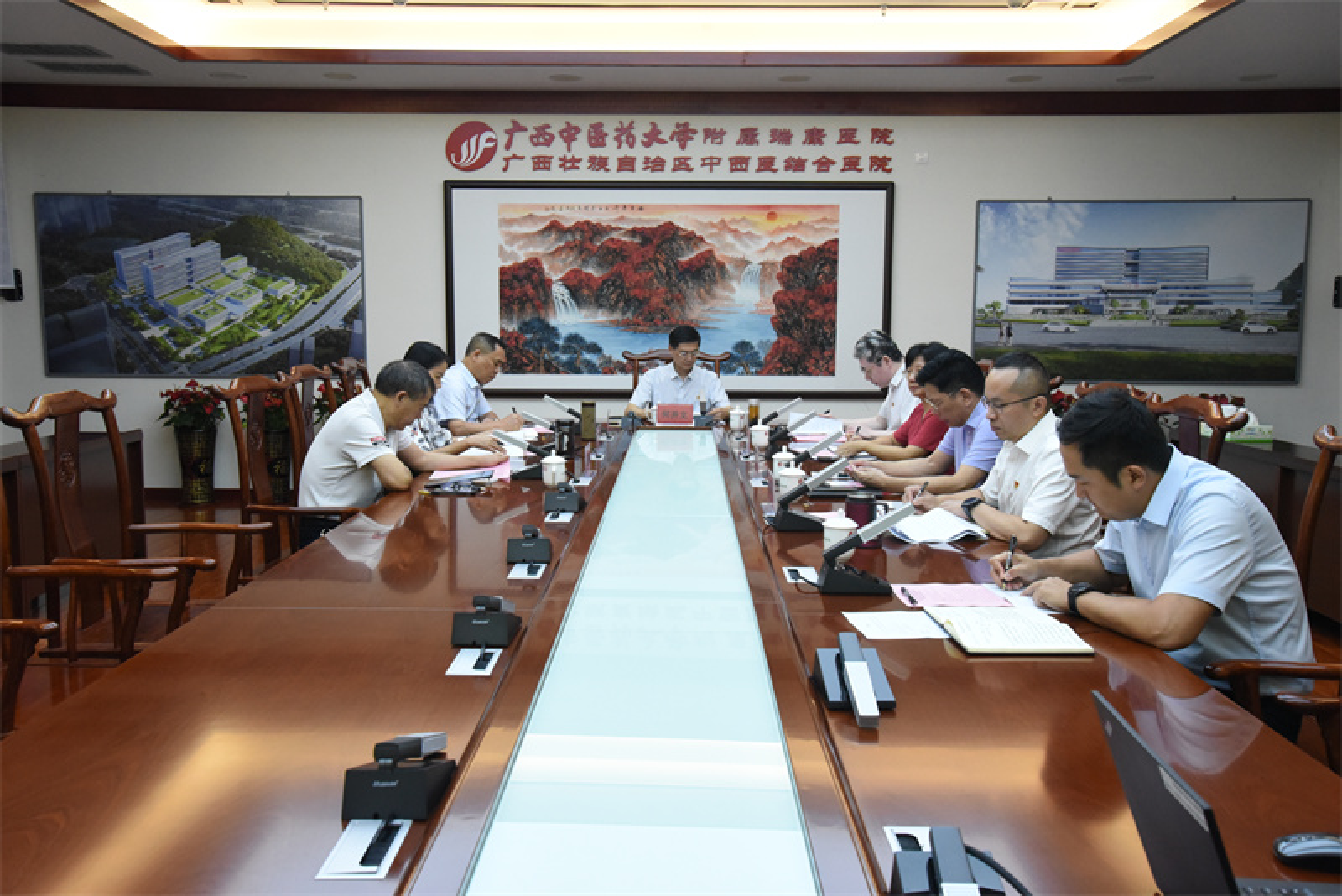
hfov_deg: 58.7
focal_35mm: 32
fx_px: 1193
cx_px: 671
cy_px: 448
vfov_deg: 41.1
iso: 5000
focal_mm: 32
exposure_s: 1/250
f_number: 8
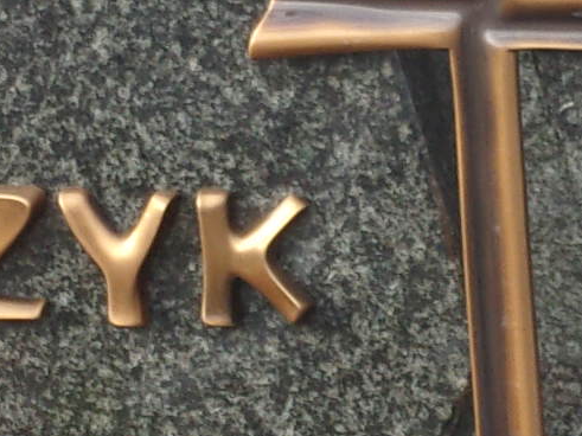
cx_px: 581
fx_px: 5681
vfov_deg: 4.4
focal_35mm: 338
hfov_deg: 5.8
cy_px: 477
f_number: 5.2
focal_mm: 11.5
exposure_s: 1/80
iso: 80
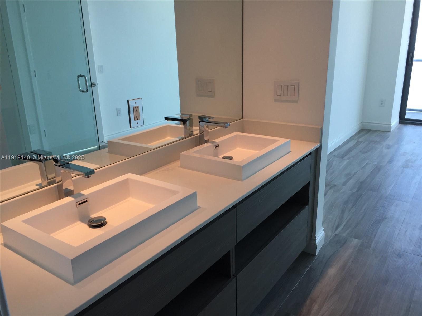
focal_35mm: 29
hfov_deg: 61.7
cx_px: 211
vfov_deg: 48.2
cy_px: 158
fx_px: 354
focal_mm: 4.15
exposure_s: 1/120
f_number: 2.2
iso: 40
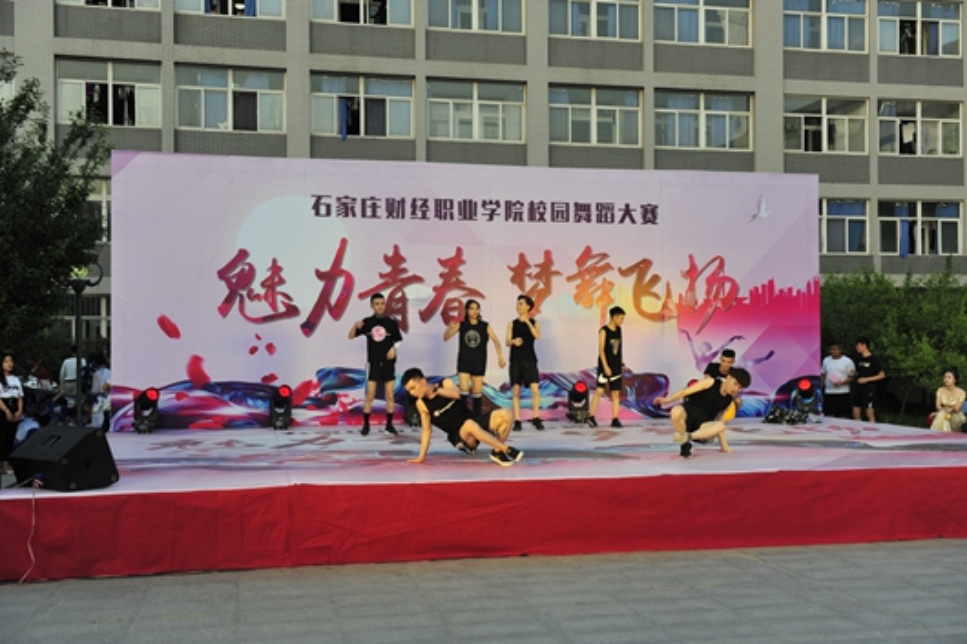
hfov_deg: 50.7
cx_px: 484
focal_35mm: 38
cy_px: 322
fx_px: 1020
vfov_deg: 35.0
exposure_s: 1/100
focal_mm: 38
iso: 400
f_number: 5
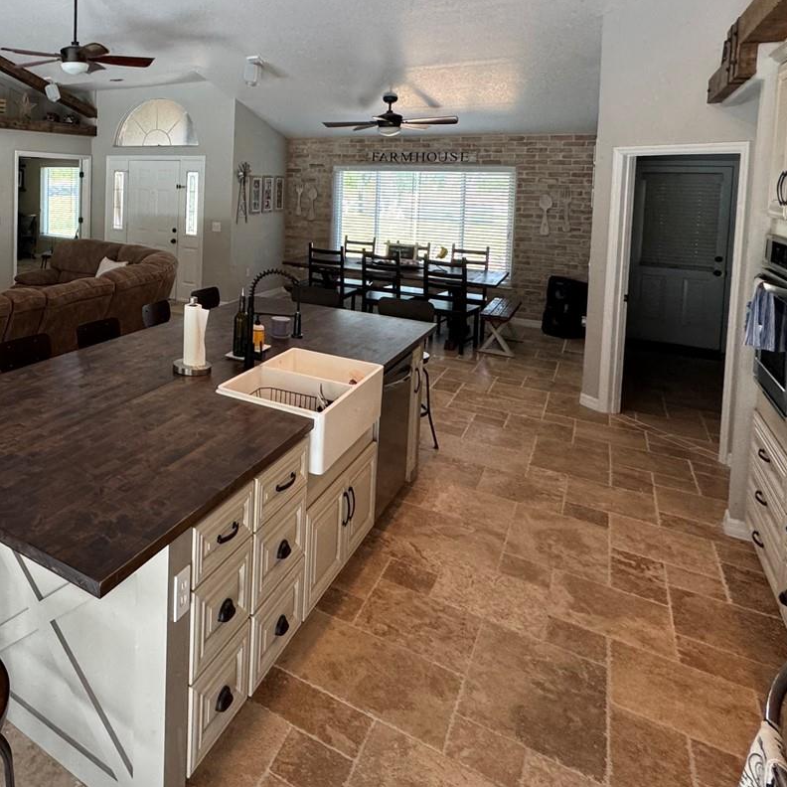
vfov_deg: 59.9
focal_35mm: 25
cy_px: 209
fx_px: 643
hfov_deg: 55.5
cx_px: 94
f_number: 2.2
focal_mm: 2.22
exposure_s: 1/99
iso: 250
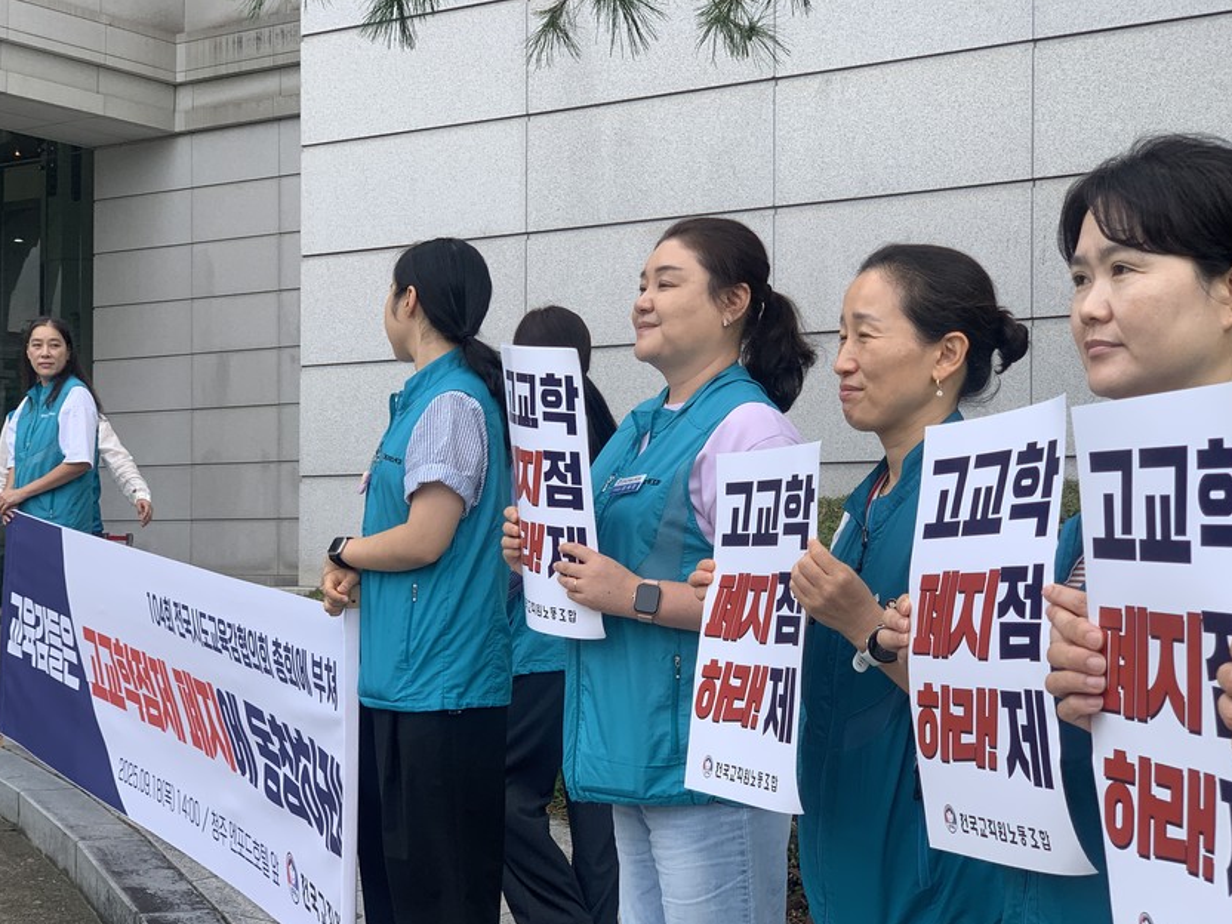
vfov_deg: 24.4
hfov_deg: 32.2
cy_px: 520
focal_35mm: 60
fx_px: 2135
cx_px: 625
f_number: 2.4
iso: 16
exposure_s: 1/500
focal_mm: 6
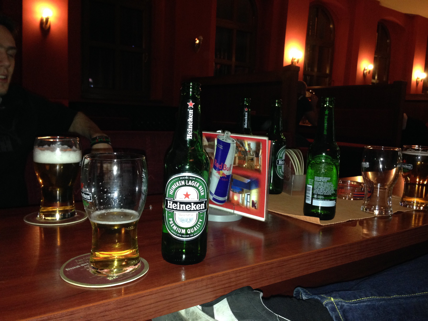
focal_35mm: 33
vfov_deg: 42.9
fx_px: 408
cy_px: 160
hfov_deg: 55.4
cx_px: 214
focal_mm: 4.12
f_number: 2.4
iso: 250
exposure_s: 1/16
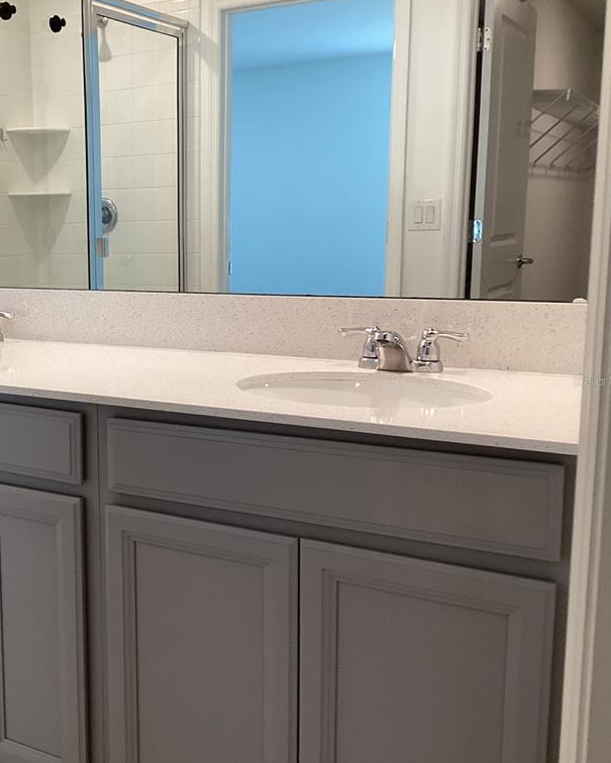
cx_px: 117
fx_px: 927
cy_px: 380
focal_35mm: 41
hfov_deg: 35.3
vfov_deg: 44.8
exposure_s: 1/60
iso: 100
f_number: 2.4
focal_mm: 3.3
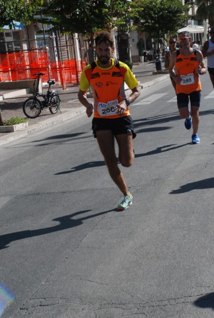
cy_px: 146
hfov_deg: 16.2
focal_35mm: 85
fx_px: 754
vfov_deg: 23.9
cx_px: 111
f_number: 8
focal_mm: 52
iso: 1000
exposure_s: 1/2000
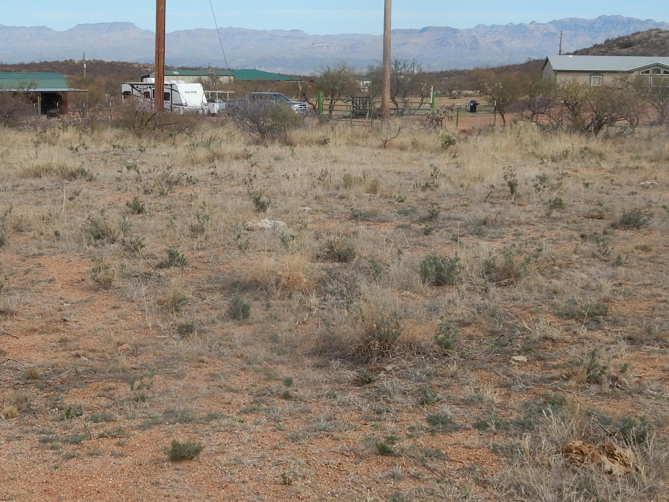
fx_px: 1140
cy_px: 192
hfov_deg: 32.7
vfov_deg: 24.8
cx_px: 294
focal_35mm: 59
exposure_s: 1/400
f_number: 6.7
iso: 125
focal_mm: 6.1
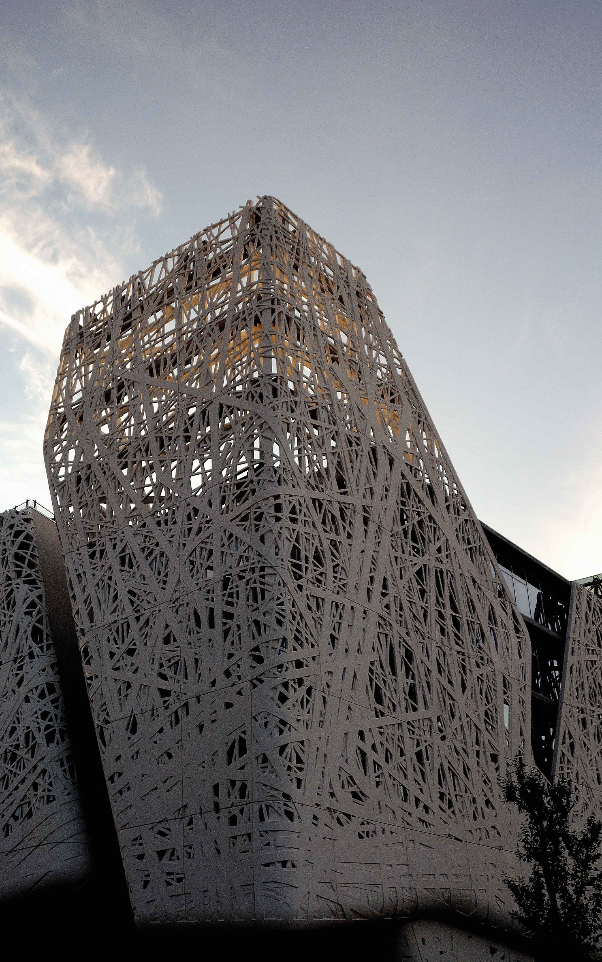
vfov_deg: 52.7
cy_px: 485
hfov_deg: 34.4
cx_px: 300
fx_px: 971
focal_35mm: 37
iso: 800
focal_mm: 24
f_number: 3.5
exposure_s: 1/4000
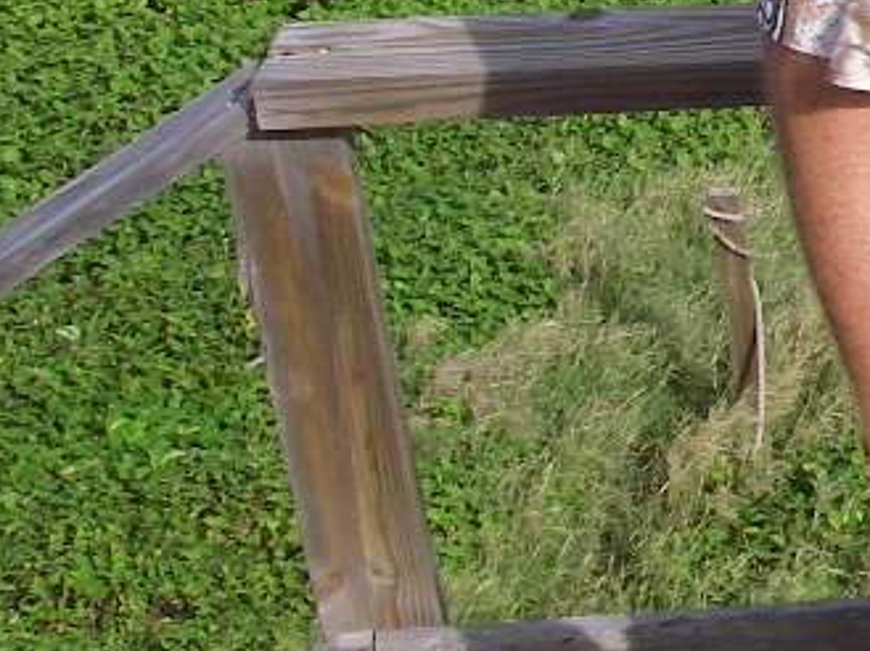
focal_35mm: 148
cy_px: -206
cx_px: 1642
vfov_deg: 9.8
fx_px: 3716
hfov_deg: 12.1
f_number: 6.6
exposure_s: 1/250
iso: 64
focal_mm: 6.3
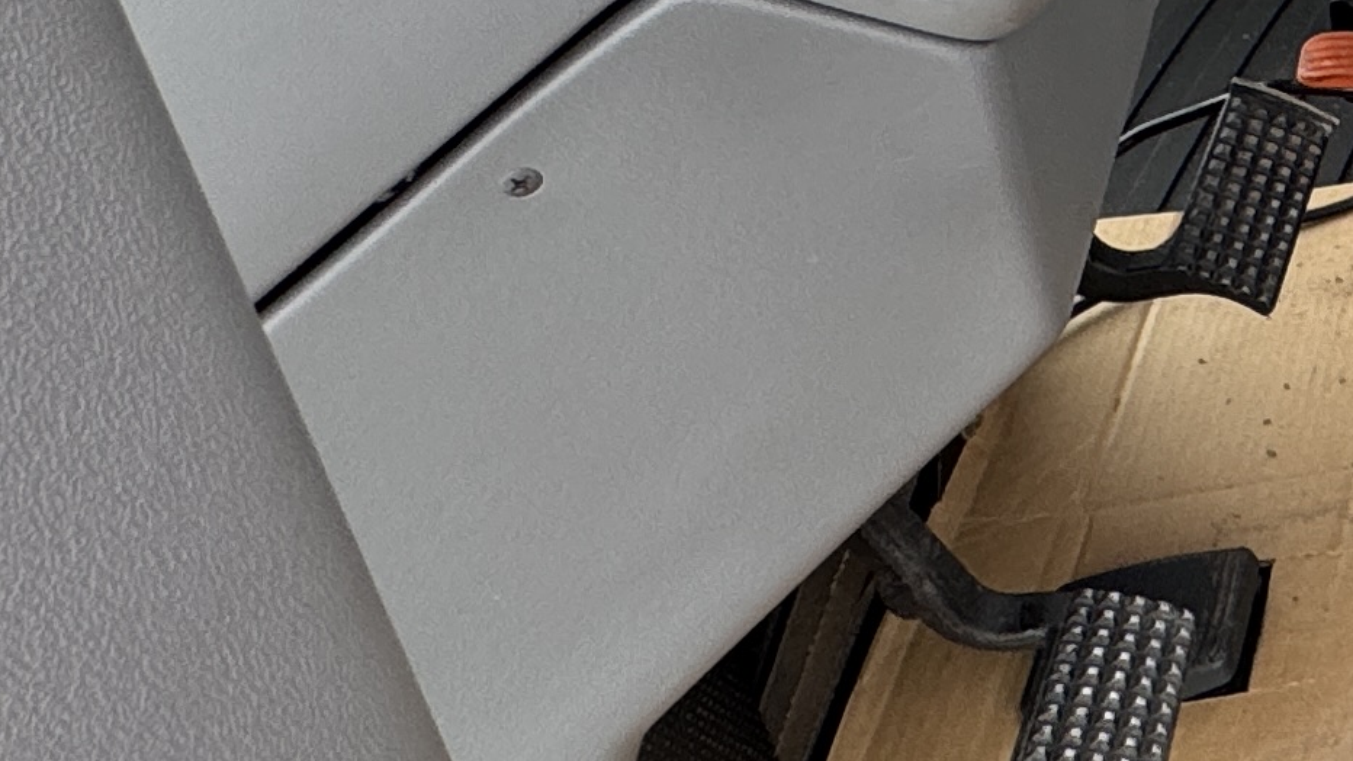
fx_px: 2368
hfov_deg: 21.6
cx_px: 2392
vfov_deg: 16.0
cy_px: -529
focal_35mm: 66
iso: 40
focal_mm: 2.22
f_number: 2.2
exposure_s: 1/105
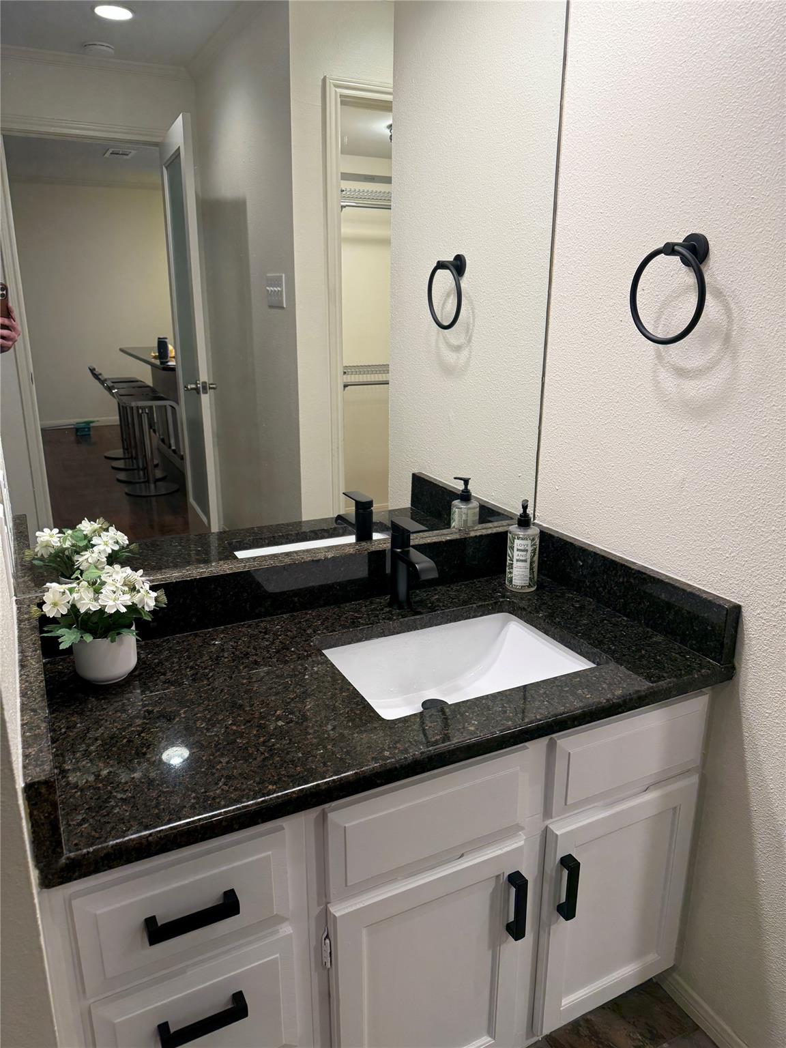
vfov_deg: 71.6
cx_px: 393
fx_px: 727
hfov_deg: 56.8
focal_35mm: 24
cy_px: 524
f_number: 1.78
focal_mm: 6.76
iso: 125
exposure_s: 1/120
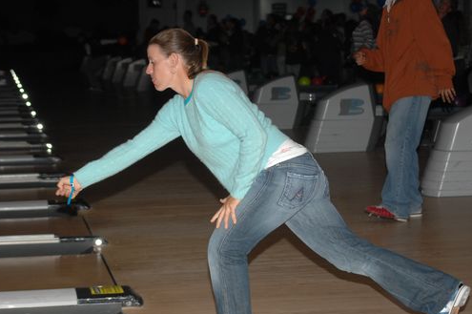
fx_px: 1218
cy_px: 171
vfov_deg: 14.7
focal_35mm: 93
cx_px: 169
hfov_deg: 21.9
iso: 400
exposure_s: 1/125
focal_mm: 48
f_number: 4.2
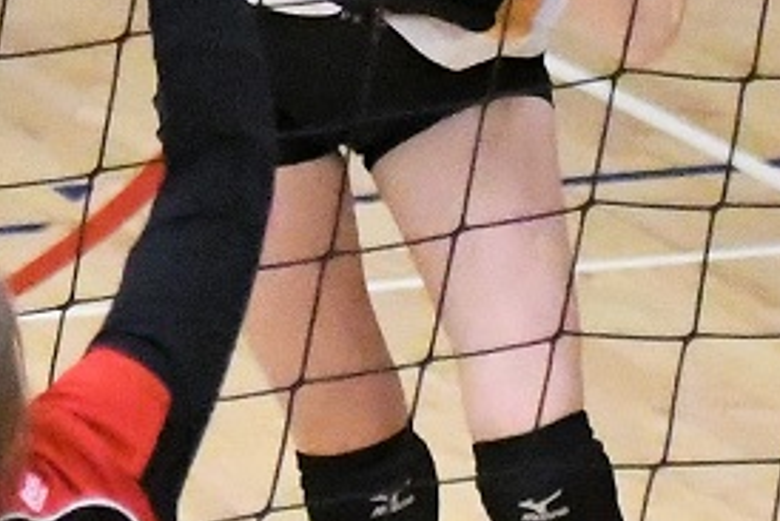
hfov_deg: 4.3
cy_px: -339
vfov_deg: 2.9
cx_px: 215
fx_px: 10275
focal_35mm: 474
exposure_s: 1/1000
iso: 16000
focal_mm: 80
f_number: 2.8
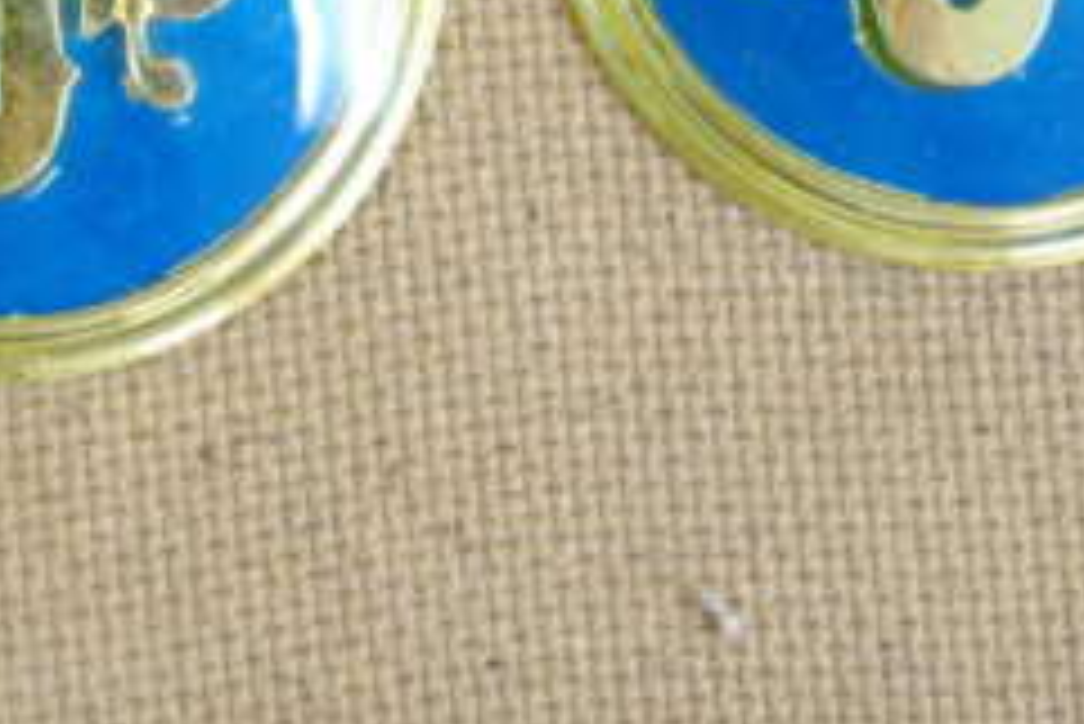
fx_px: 5393
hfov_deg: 11.5
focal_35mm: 179
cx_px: 396
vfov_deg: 7.6
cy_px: -166
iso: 800
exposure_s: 1/10
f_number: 5.6
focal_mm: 47.5
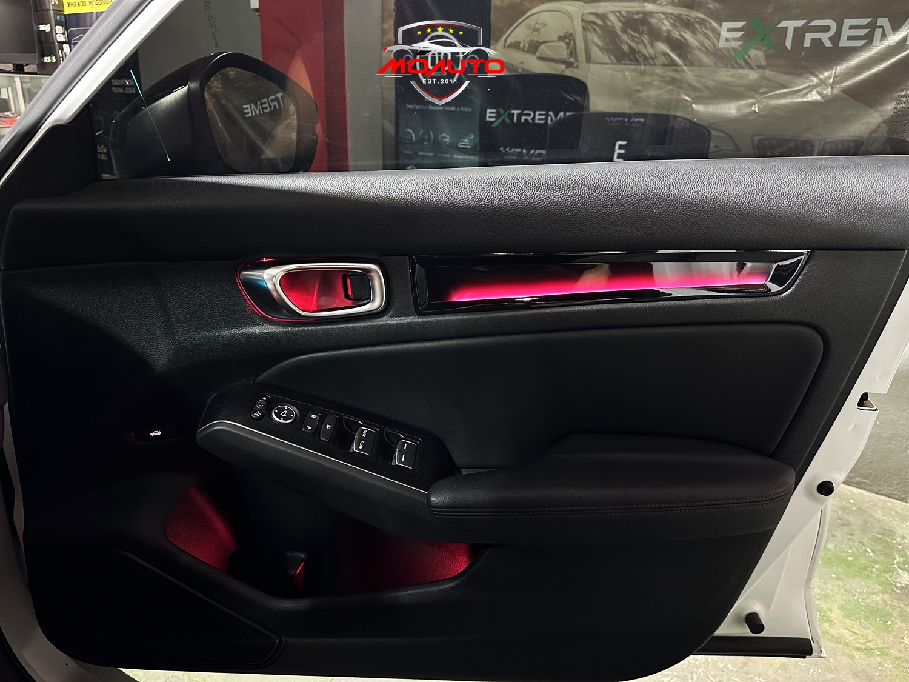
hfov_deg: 71.6
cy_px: 341
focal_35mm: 24
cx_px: 454
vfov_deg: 56.8
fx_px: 630
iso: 1000
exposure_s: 1/25
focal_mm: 6.86
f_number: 1.78
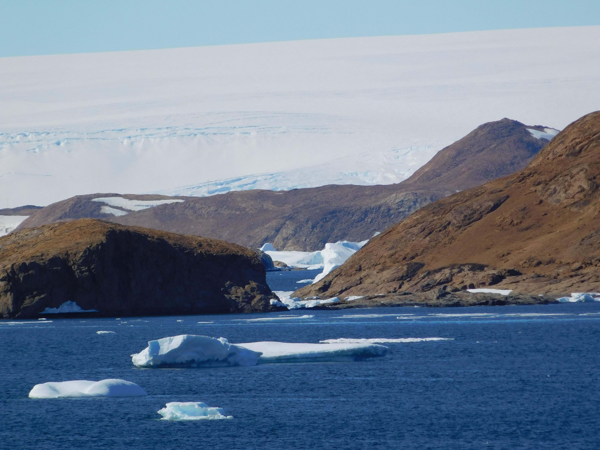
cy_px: 225
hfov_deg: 3.1
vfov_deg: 2.3
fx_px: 11180
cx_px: 300
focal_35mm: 645
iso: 125
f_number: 12.2
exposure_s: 1/400
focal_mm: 114.5
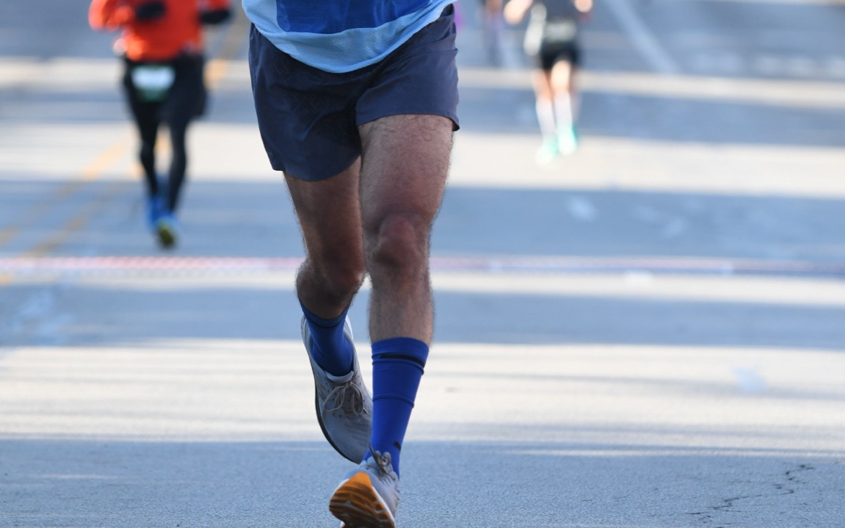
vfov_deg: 3.4
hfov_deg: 5.4
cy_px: -41
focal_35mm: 391
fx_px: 9004
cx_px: 392
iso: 640
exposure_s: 1/2000
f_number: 2.8
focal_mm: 150
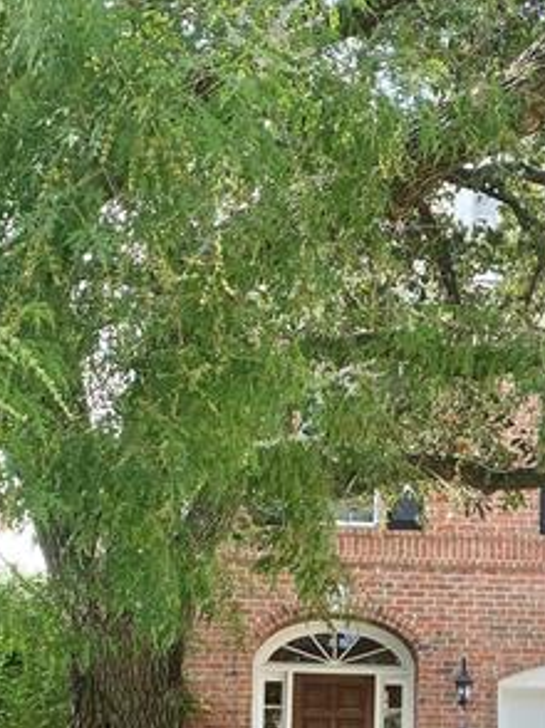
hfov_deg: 21.5
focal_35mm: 68
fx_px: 1430
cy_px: 691
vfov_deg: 27.3
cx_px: 339
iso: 32
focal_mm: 4.25
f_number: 1.8
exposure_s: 1/349
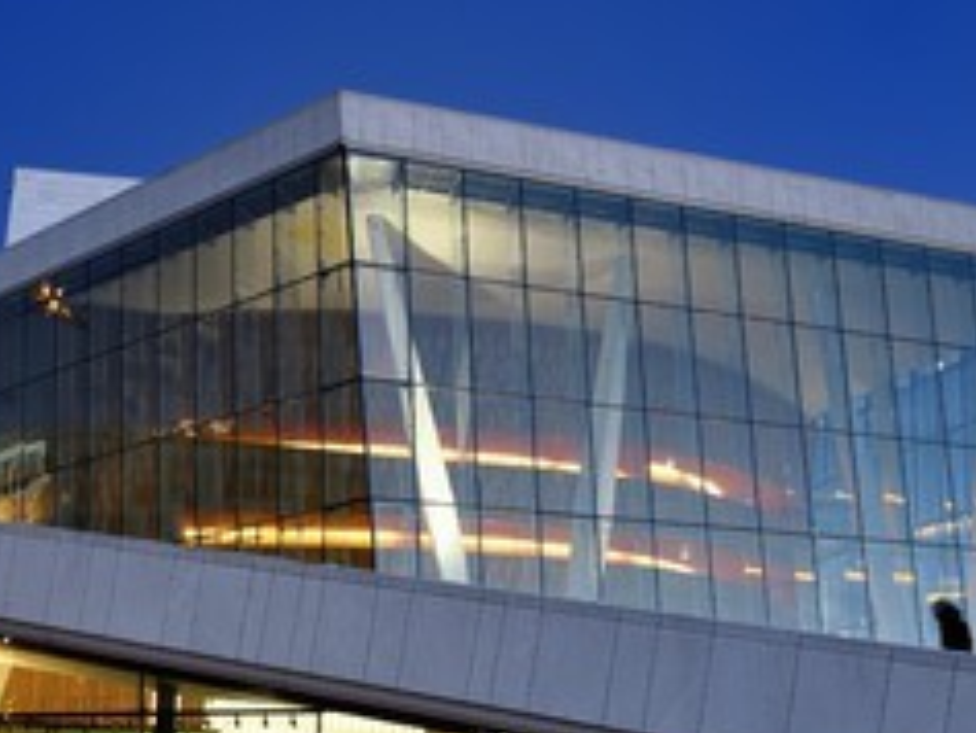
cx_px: 408
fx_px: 1636
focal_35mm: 58
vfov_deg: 25.1
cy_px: 507
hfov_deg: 33.1
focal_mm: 34
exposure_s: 1/10
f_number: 6.3
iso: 800
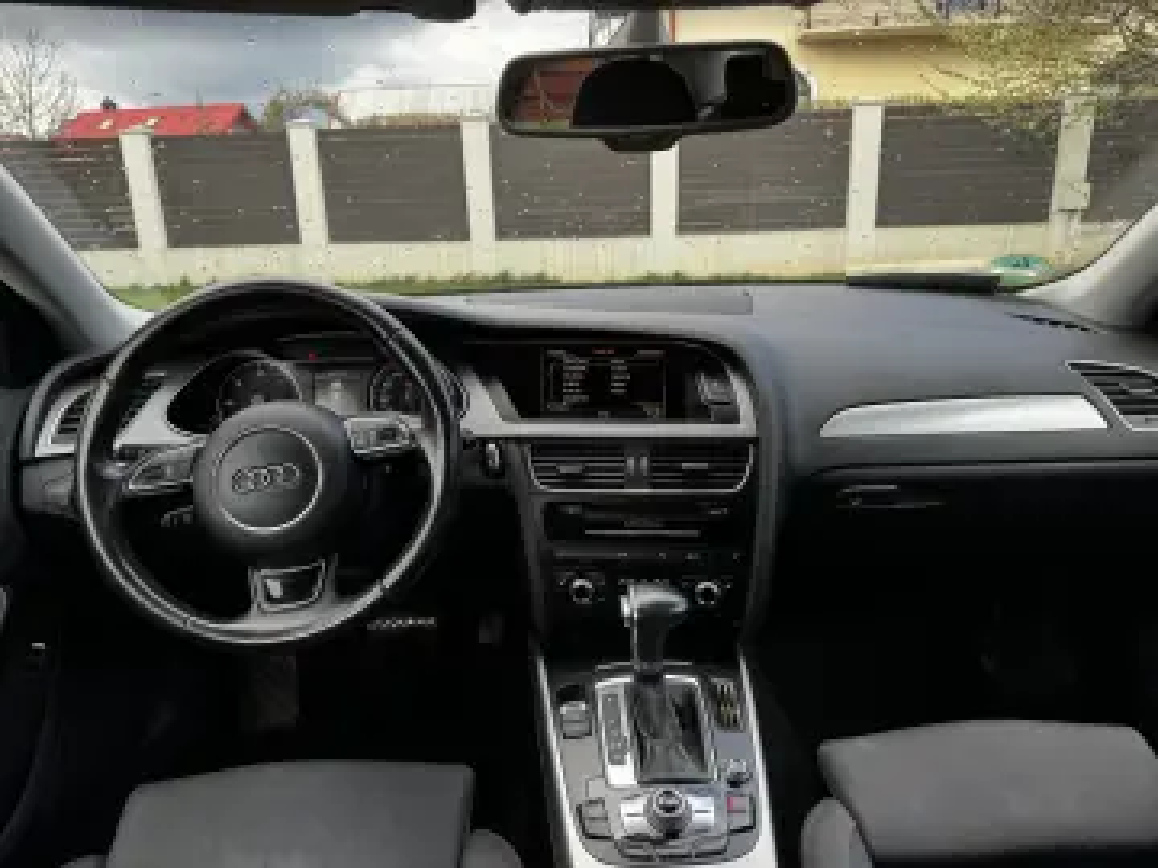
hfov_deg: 71.6
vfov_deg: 56.8
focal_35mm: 24
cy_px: 434
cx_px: 579
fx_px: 803
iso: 80
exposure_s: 1/284
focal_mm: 6.76
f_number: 1.78
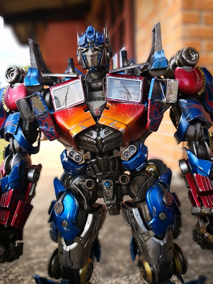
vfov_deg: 65.3
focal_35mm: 27
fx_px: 222
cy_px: 142
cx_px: 106
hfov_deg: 51.4
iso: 50
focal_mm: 3.95
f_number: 2.4
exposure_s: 1/283
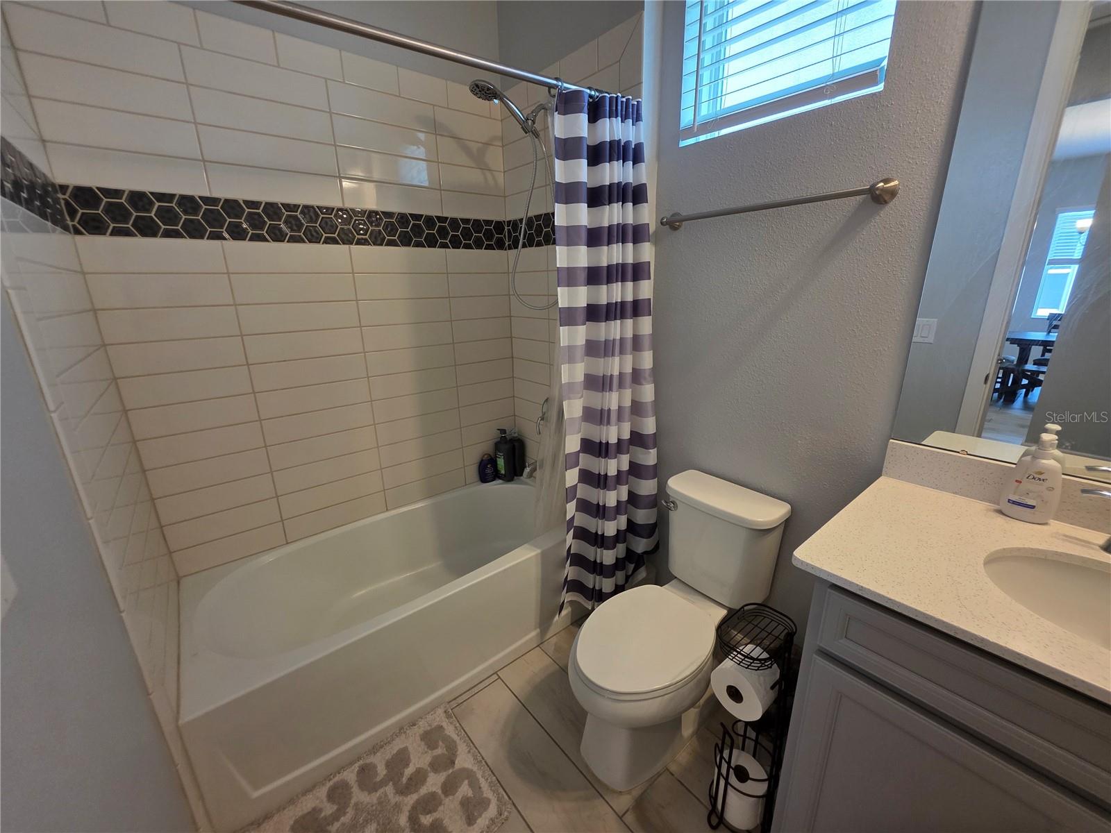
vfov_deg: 89.9
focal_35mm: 13
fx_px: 417
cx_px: 556
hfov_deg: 106.2
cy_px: 416
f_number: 1.9
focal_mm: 2.2
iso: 160
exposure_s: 1/120
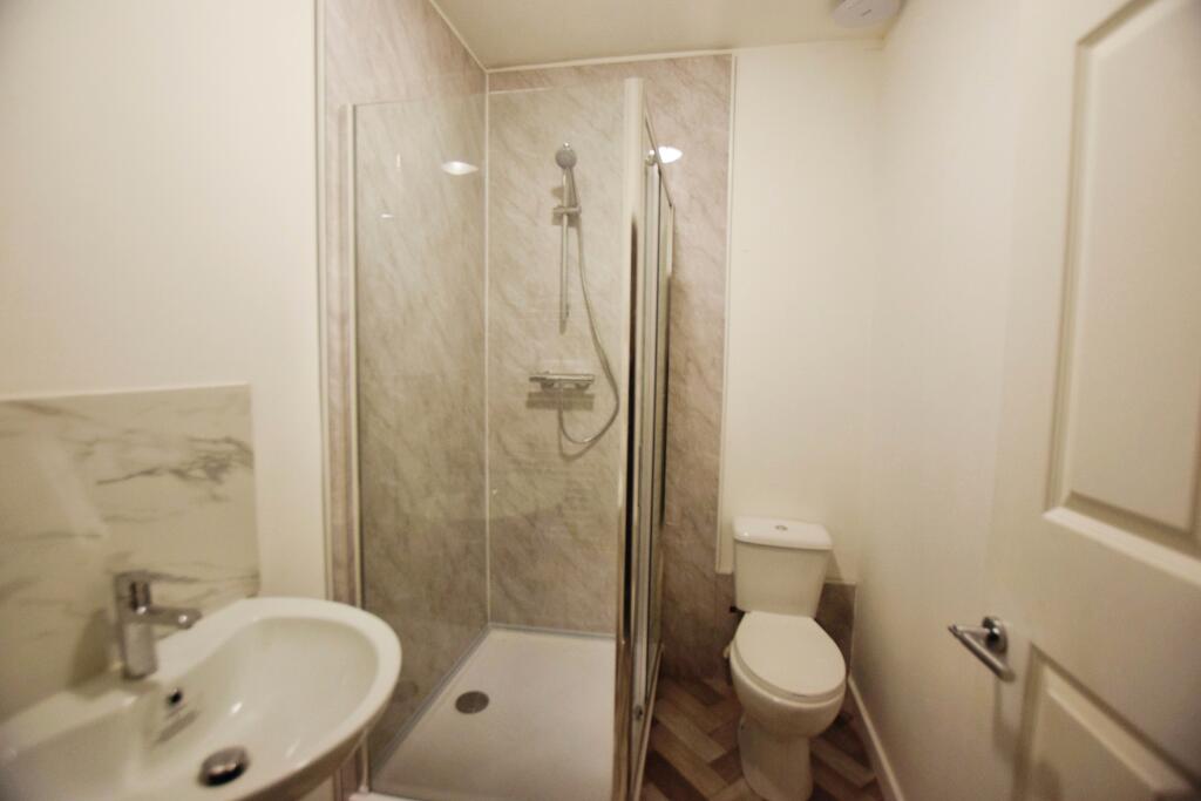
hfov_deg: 100.4
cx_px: 600
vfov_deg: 77.3
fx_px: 500
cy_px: 400
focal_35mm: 15
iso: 900
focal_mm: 10
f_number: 3.5
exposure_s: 1/60
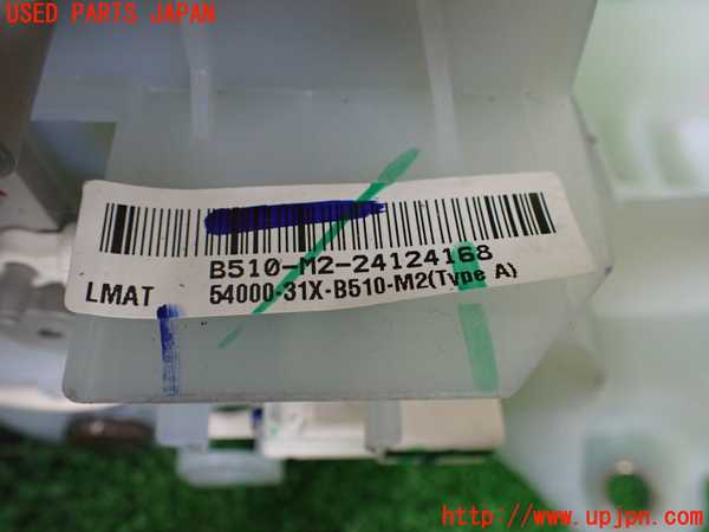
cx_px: 354
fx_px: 614
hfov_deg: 60.0
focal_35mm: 30
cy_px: 266
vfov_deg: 46.8
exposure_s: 1/125
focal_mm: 5.4
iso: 400
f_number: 2.3
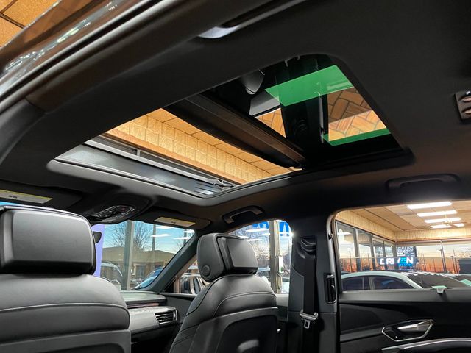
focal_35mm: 26
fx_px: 354
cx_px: 236
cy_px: 176
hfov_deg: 67.3
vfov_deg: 53.1
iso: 500
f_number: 1.6
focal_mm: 4.2
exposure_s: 1/40
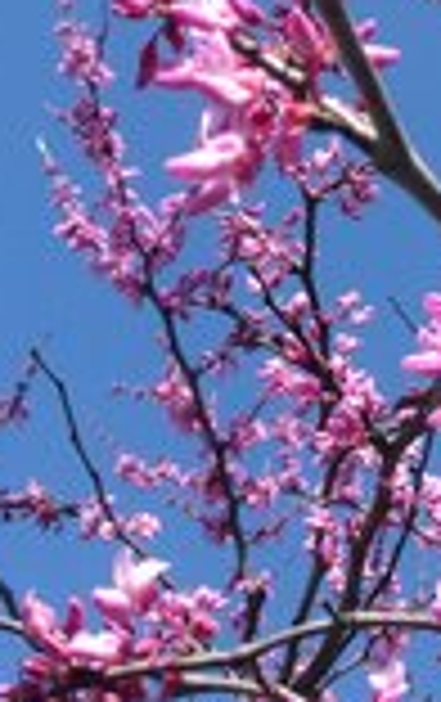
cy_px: 142
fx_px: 1820
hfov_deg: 13.3
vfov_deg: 21.6
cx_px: 580
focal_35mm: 95
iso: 50
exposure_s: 1/1163
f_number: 2.4
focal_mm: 4.28
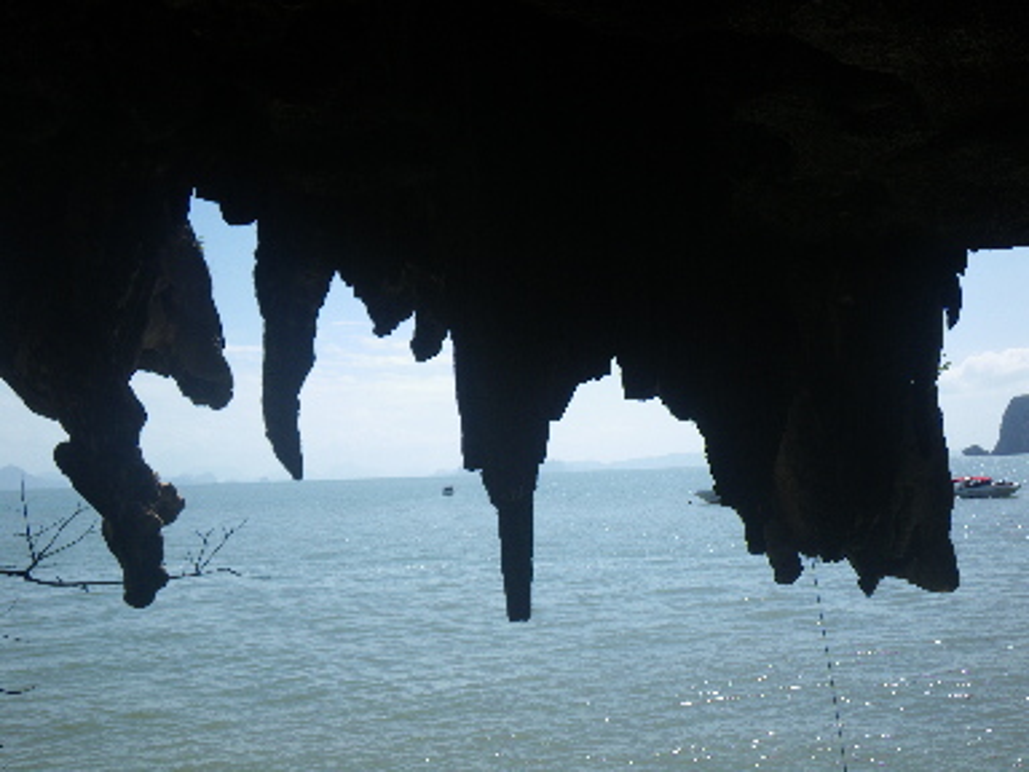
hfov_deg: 54.0
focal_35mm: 34
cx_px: 514
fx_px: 1011
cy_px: 386
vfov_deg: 41.8
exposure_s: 1/400
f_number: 4.6
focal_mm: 6.1
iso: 50
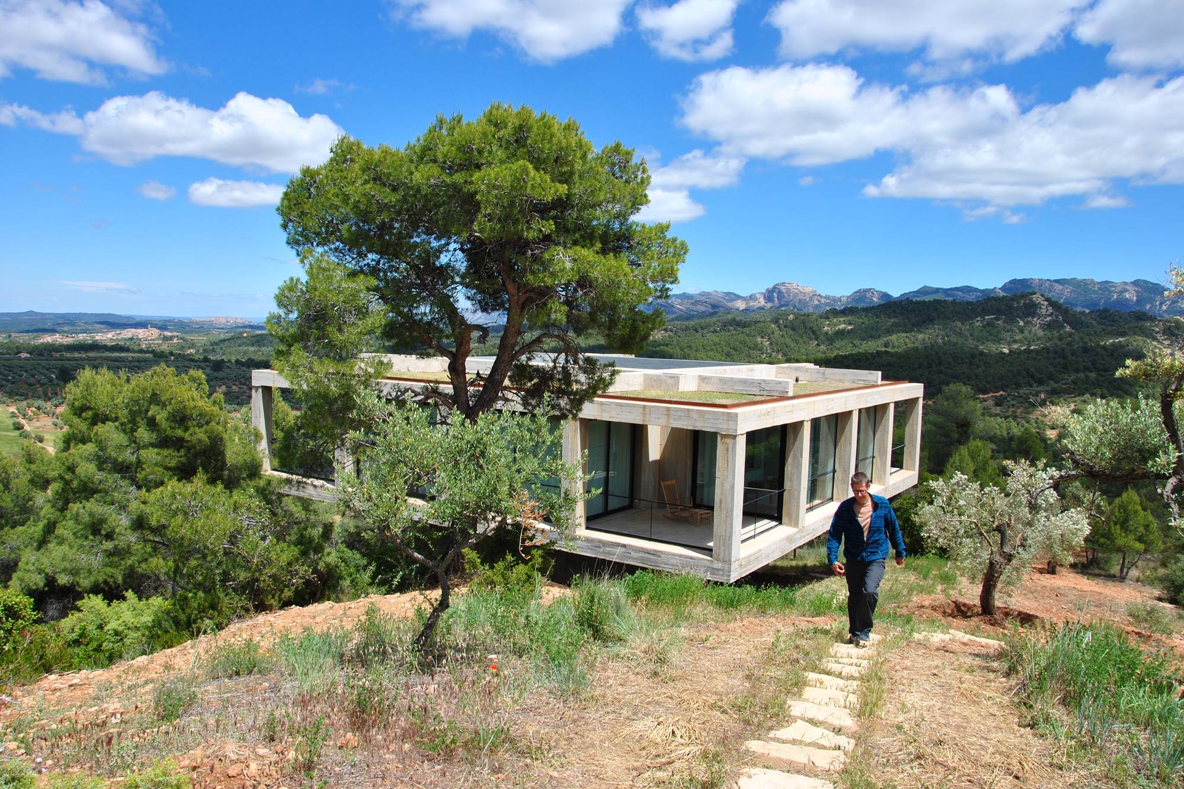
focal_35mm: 27
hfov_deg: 67.4
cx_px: 592
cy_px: 394
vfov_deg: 47.9
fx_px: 888
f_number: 10
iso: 160
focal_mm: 18
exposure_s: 1/250
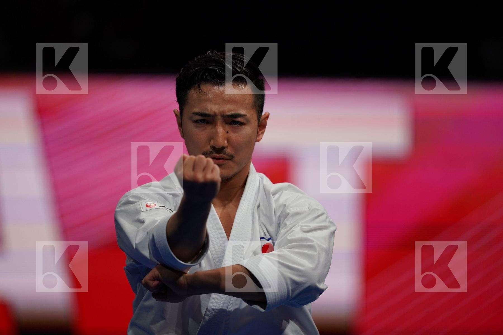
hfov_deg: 5.2
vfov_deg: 3.4
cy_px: 168
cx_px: 252
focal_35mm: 400
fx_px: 5588
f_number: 2.8
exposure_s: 1/500
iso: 500
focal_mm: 400
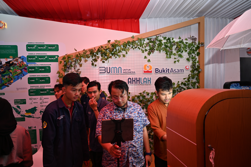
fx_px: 167
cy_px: 84
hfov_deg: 73.8
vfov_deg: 53.1
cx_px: 126
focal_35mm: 24
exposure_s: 1/200
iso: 250
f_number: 4
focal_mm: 24
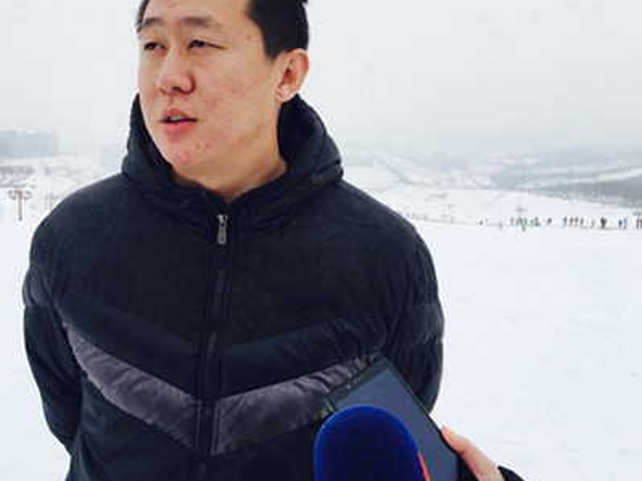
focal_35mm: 40
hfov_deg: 46.4
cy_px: 264
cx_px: 237
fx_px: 742
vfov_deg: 35.9
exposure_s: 1/1068
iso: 32
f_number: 2.2
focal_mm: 4.15
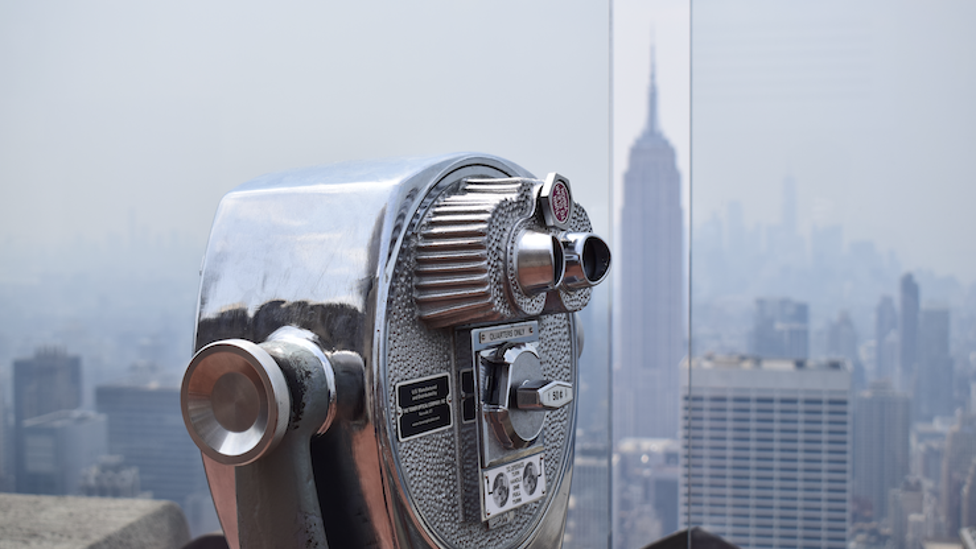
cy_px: 269
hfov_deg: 40.6
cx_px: 489
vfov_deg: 23.5
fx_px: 1320
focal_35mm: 51
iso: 100
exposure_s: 1/640
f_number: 6.3
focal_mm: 32
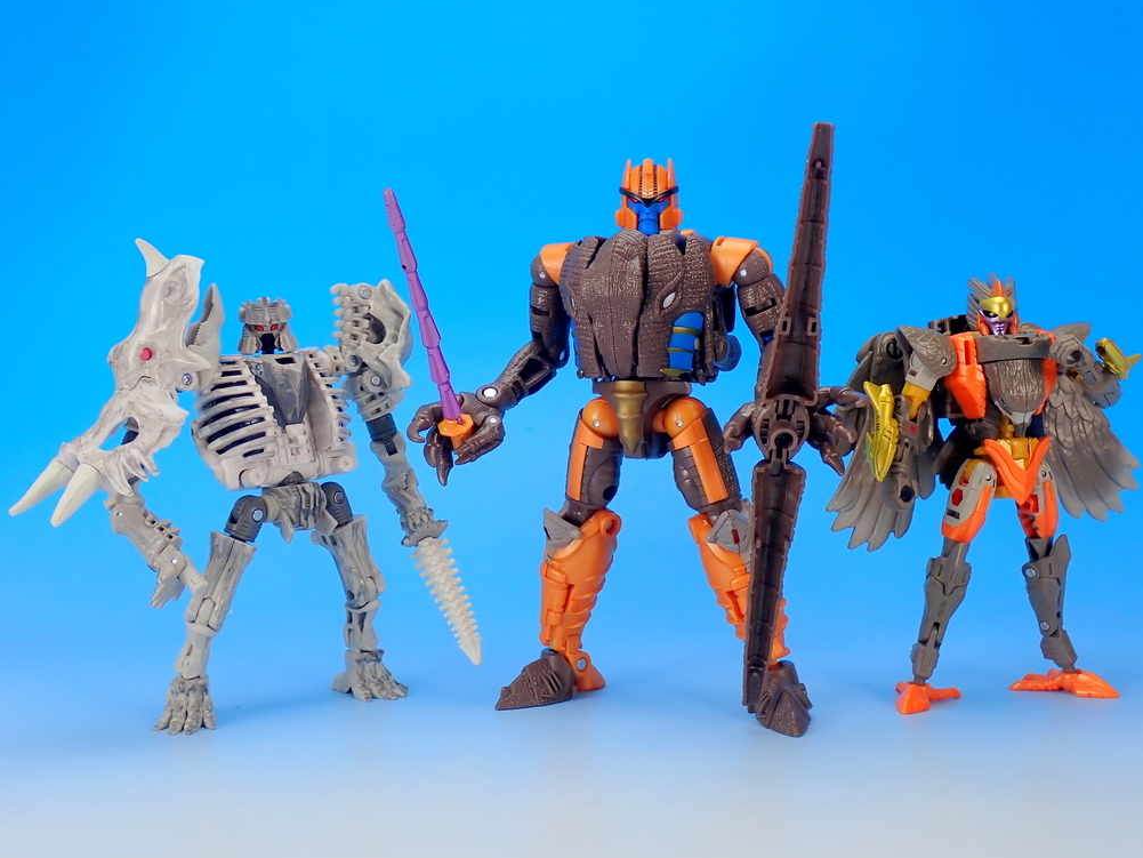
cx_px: 583
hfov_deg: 42.1
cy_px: 427
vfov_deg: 32.2
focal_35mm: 45
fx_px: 1486
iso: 100
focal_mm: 7.84
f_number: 11
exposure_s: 1/1.6
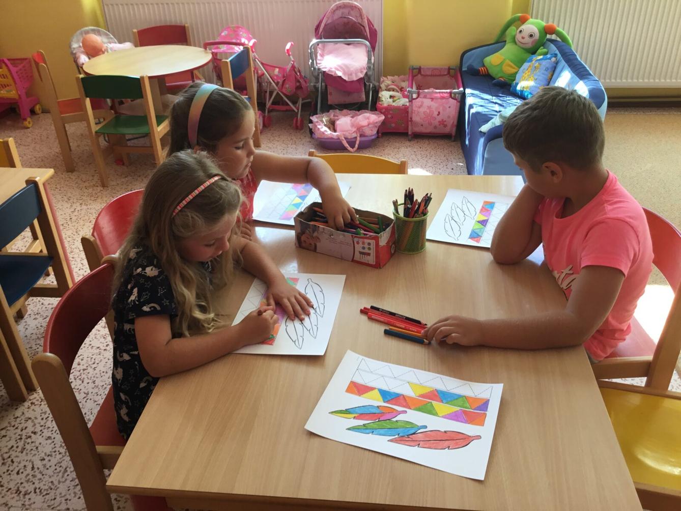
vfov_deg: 45.5
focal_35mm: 31
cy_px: 256
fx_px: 610
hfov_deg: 58.3
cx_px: 340
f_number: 2.4
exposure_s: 1/50
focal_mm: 3.3
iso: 32
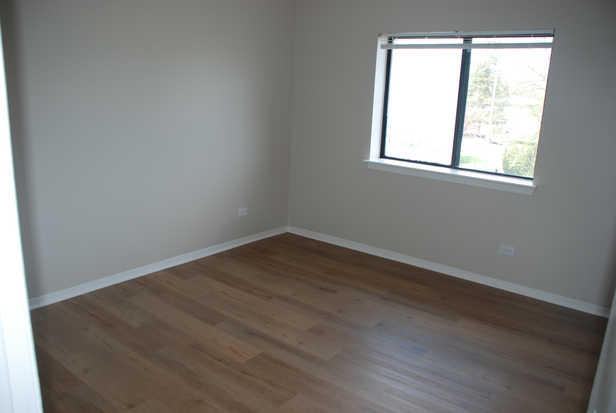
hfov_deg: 61.9
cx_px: 308
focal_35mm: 30
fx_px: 514
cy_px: 206
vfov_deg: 43.7
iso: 200
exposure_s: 1/60
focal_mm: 20
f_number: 3.8
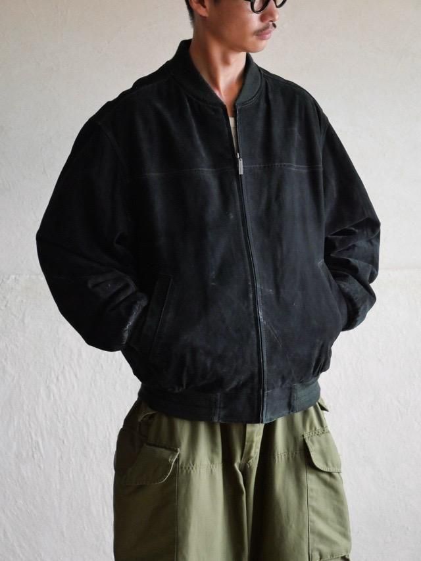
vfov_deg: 21.3
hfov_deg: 16.1
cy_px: 280
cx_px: 210
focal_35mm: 92
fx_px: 1491
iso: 2000
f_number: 3.9
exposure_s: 1/100
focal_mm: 46
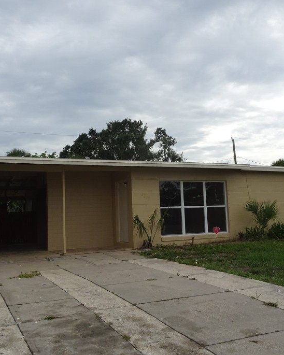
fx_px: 368
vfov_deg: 51.5
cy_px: 173
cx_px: 148
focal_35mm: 35
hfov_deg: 42.2
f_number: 3.5
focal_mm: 4.1
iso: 80
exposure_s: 1/800
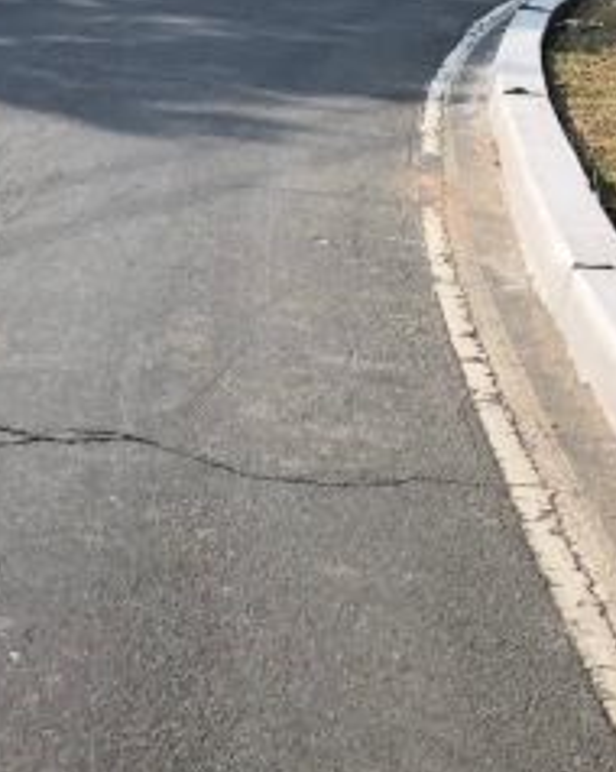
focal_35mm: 92
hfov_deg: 16.4
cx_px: 6
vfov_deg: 20.2
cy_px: 19
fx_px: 2099
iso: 20
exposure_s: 1/495
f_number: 1.8
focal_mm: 4
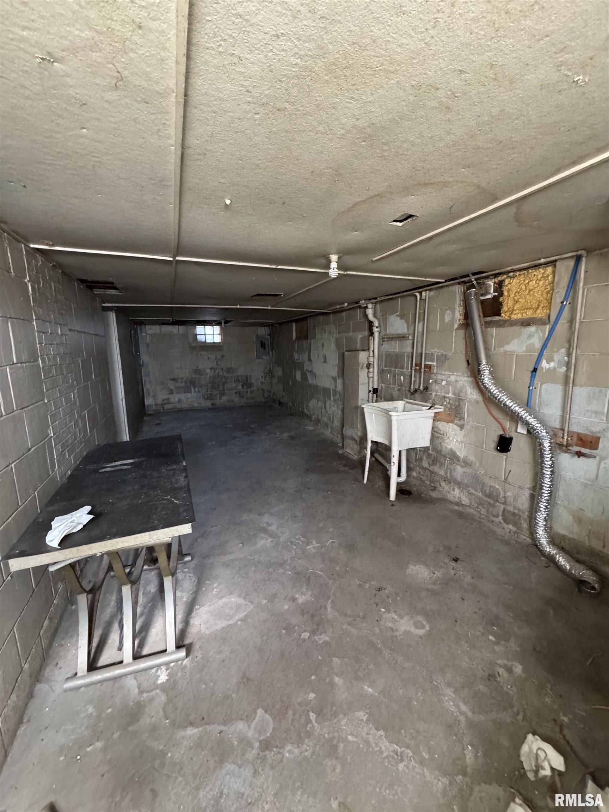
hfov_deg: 85.7
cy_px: 406
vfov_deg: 102.1
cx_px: 304
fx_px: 328
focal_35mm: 14
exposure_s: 1/60
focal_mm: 2.22
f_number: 2.2
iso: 1250
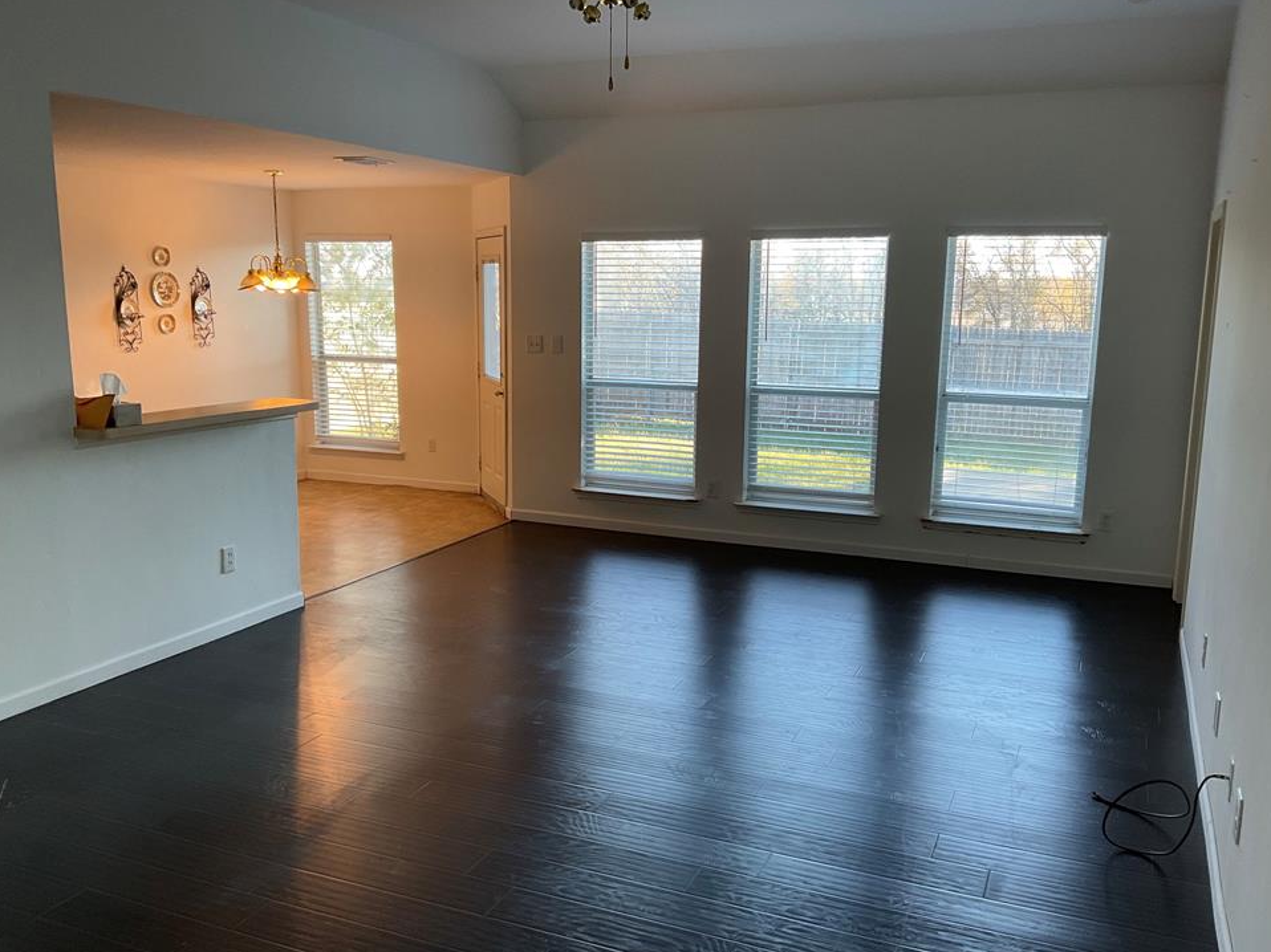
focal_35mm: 31
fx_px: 1138
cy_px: 495
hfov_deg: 58.4
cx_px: 630
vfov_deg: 45.4
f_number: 1.8
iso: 40
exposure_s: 1/60
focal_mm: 3
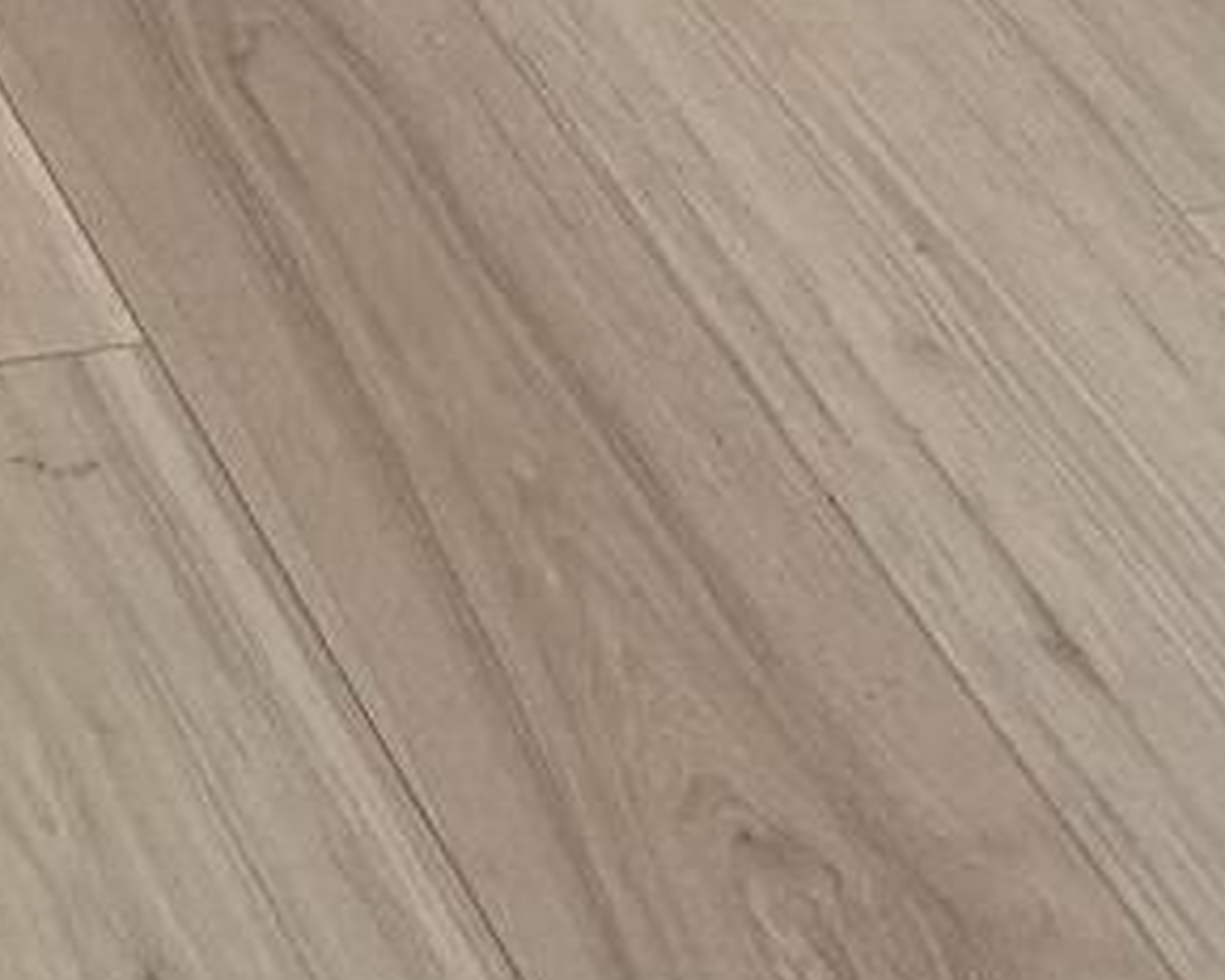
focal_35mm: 162
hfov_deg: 10.8
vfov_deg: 8.0
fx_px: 5871
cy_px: -2117
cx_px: -1259
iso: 160
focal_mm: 6.76
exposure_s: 1/126
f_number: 1.78
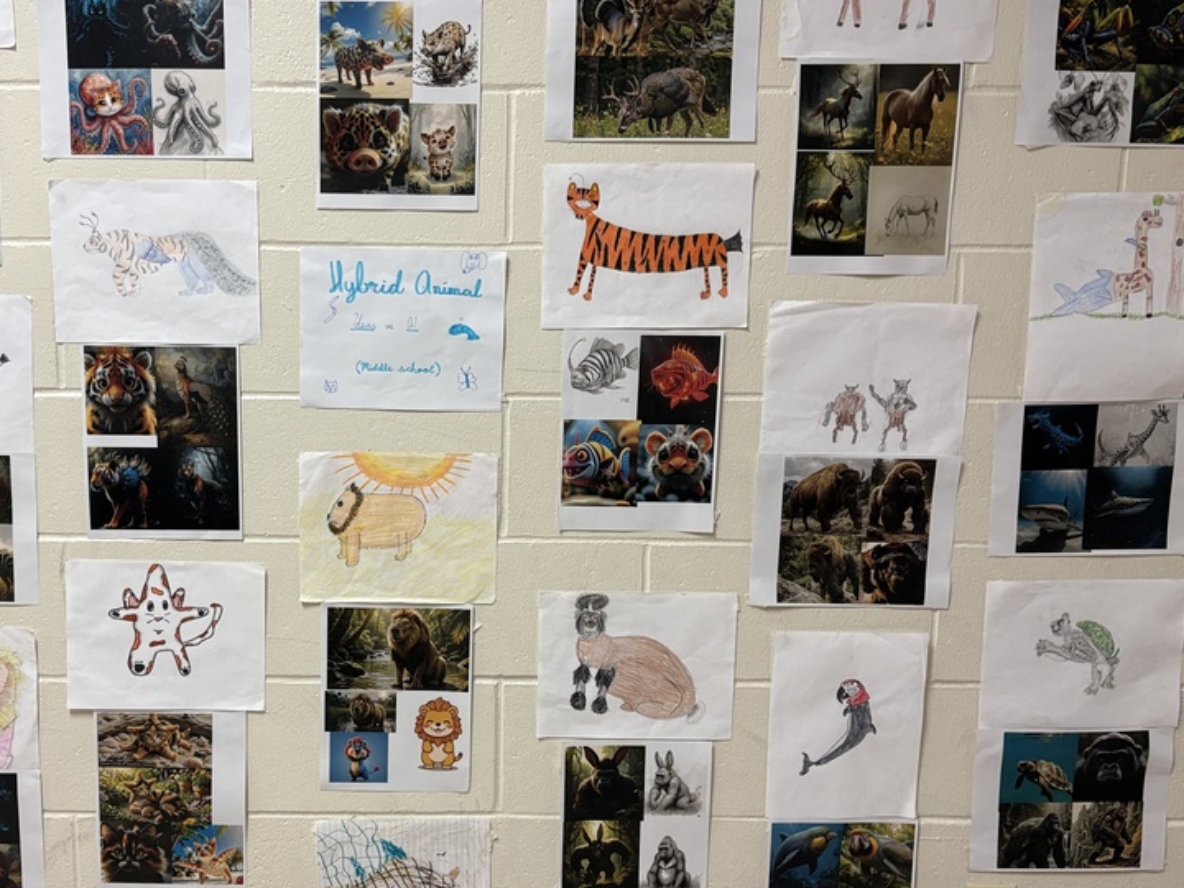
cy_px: 508
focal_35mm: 37
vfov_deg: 38.6
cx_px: 428
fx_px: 1266
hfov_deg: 49.5
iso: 125
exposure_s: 1/60
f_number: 1.6
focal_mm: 5.96
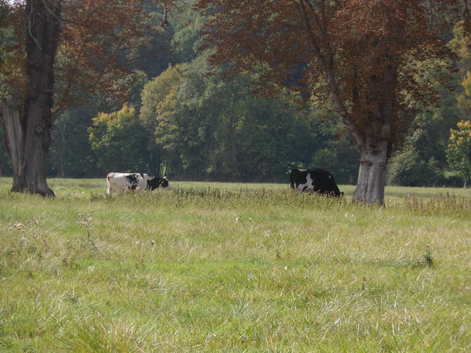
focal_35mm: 270
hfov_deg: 7.3
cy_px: 176
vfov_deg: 5.5
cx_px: 236
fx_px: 3674
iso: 80
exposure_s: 1/180
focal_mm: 46.8
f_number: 5.9
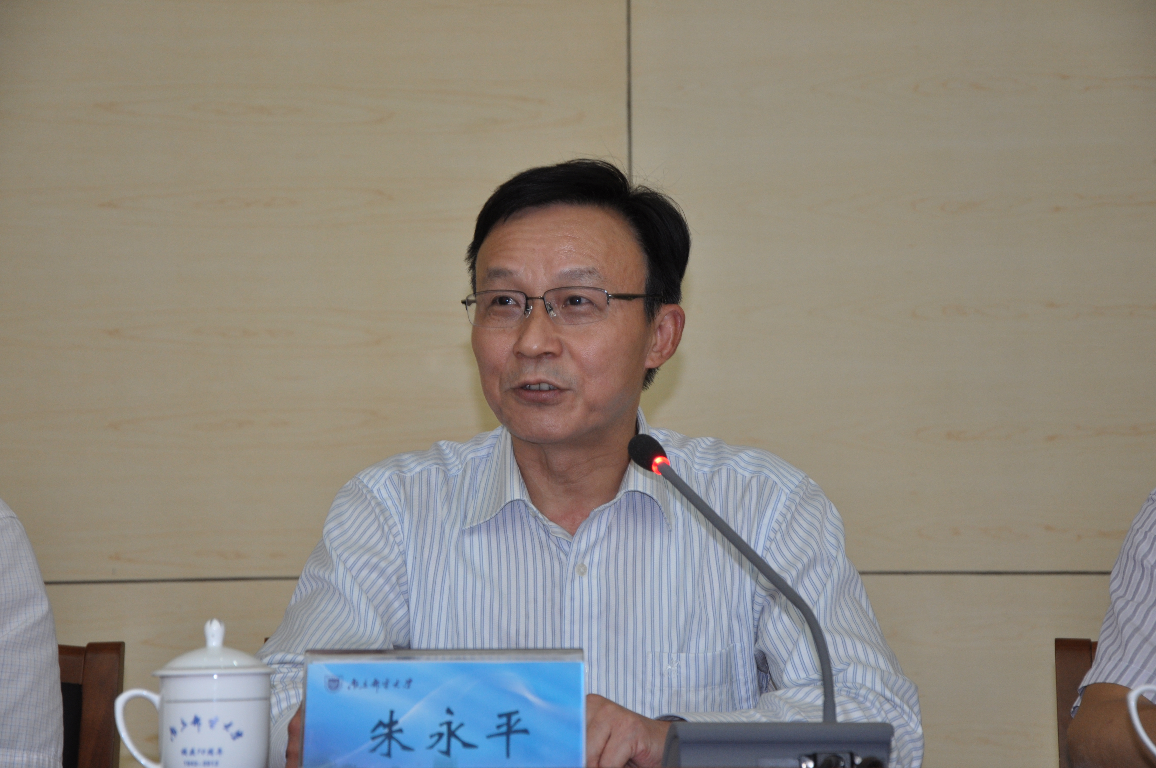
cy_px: 384
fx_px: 3608
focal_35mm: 112
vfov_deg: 12.1
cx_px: 578
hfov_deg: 18.2
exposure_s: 1/15
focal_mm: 75
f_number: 5.3
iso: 560
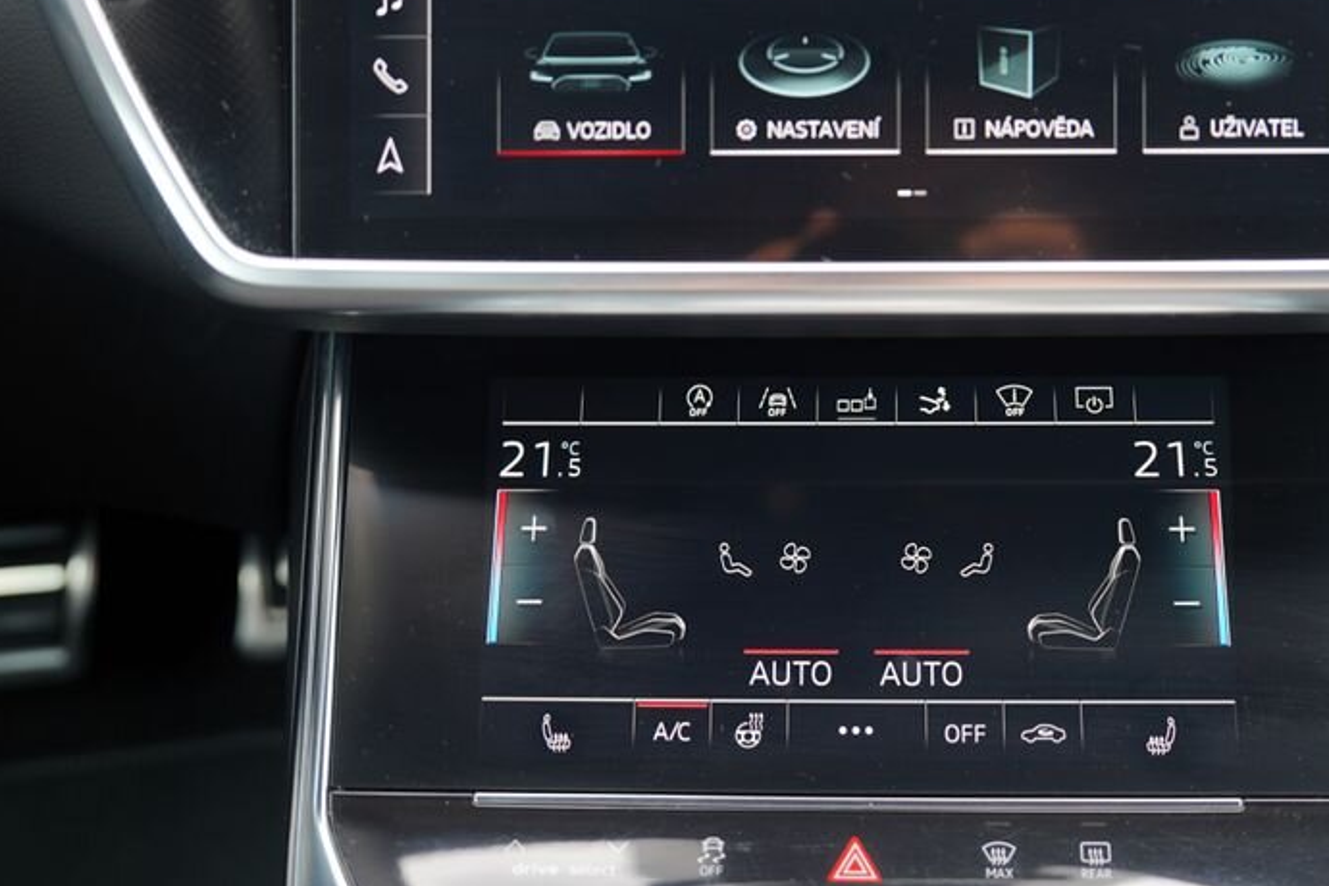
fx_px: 1698
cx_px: 790
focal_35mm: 46
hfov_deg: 42.6
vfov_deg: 29.2
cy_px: 349
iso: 100
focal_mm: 31
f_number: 2.8
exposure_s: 1/40
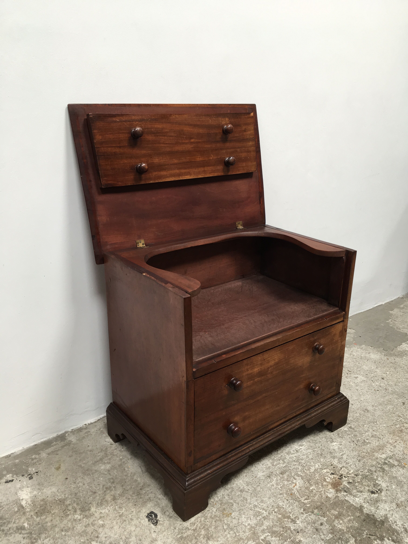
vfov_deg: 61.7
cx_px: 204
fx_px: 456
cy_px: 272
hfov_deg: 48.2
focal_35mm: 29
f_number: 2.2
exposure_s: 1/100
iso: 40
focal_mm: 4.15
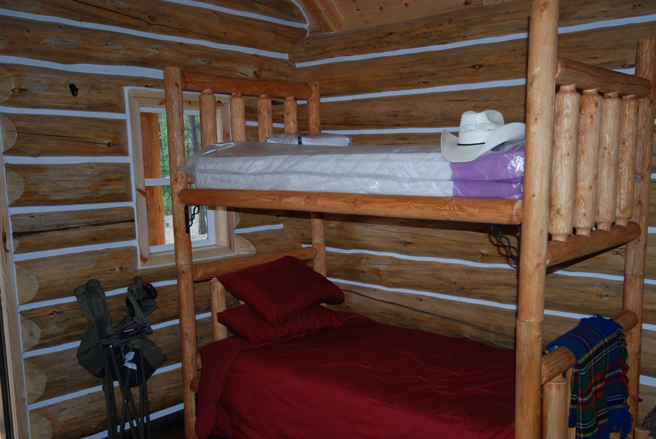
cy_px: 255
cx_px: 358
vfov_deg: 36.9
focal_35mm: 36
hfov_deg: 53.0
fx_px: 657
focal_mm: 20
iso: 200
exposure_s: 1/60
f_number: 5.6
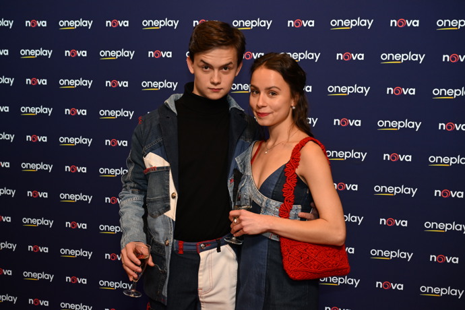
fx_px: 568
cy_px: 155
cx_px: 232
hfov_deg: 44.5
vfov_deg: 30.5
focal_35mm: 44
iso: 1250
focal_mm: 44
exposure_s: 1/200
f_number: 5.6
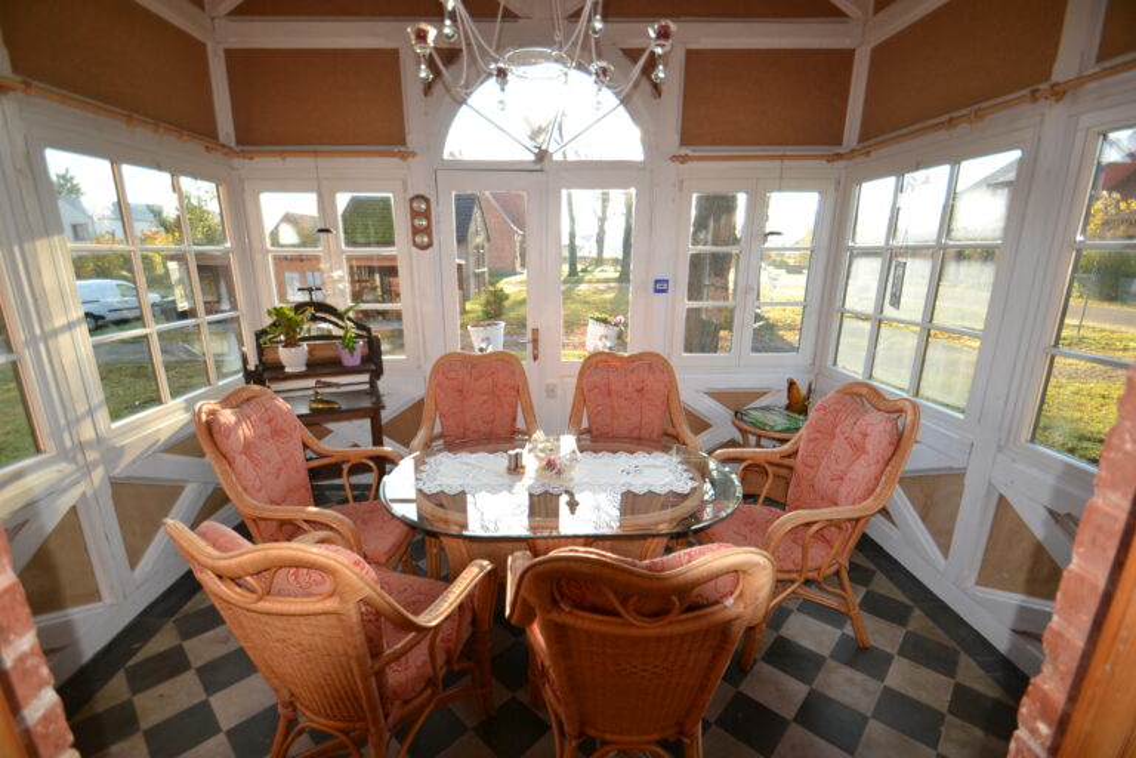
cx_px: 568
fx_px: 473
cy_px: 379
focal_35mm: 15
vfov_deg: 77.3
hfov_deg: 100.4
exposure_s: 1/125
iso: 160
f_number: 4
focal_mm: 10
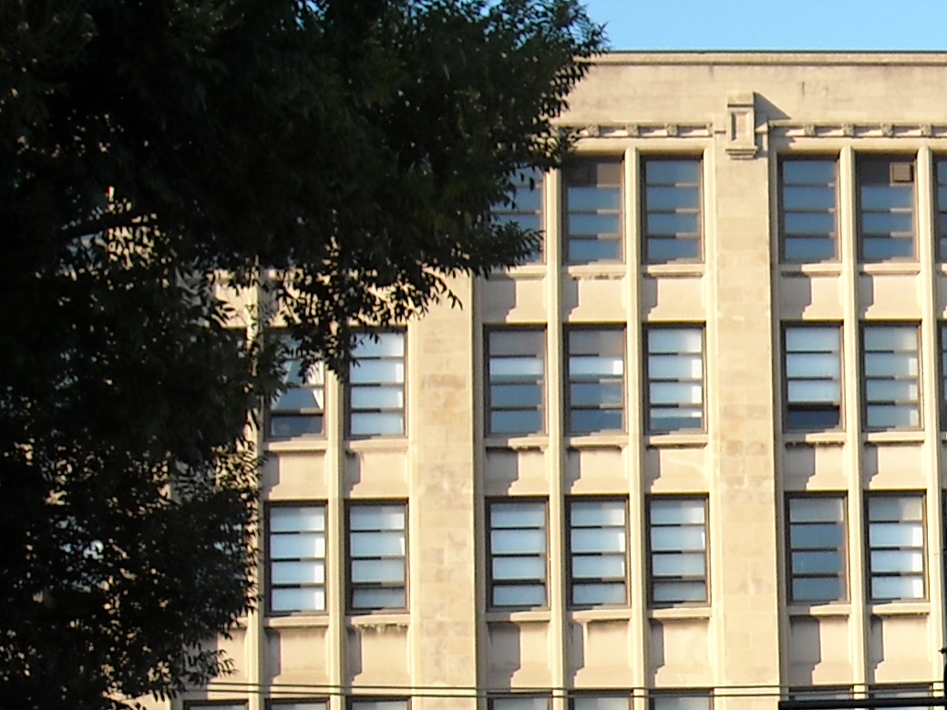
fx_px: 3009
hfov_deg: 16.6
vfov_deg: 13.2
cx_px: 1317
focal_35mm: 110
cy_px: 792
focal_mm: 5.7
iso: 64
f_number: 2.8
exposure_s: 1/369
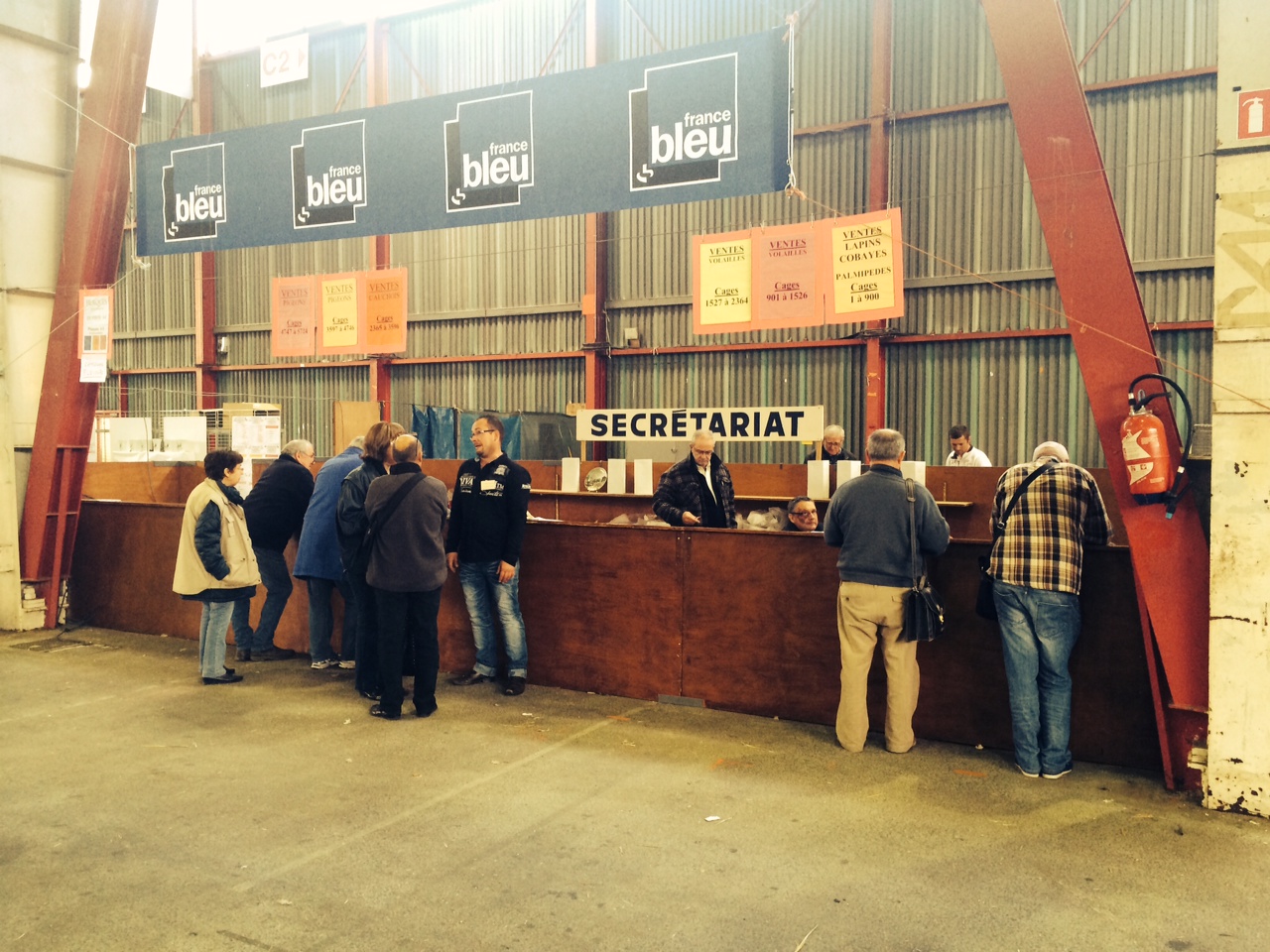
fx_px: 1101
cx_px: 635
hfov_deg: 60.0
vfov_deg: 46.8
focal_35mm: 30
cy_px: 476
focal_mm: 4.12
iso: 125
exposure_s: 1/30
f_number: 2.2
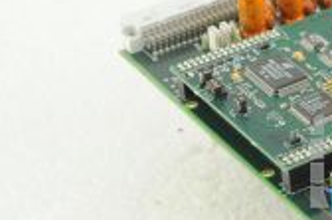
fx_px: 1812
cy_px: 162
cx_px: 508
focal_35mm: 197
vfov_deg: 6.9
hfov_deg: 10.1
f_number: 9
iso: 1600
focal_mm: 55
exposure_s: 1/100
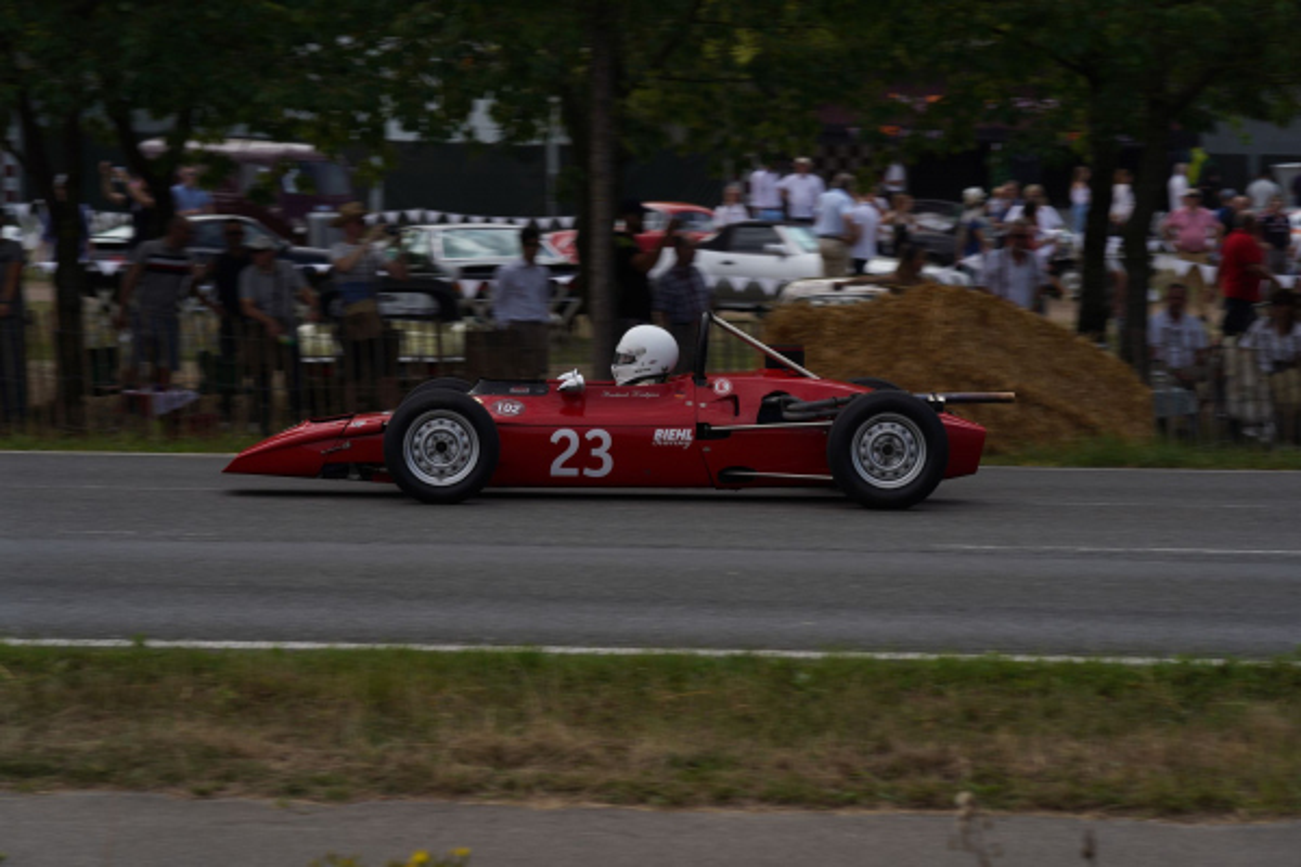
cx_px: 650
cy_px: 434
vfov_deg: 11.5
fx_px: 4300
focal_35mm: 119
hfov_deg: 17.2
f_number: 6.3
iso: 100
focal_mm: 119
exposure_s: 1/500
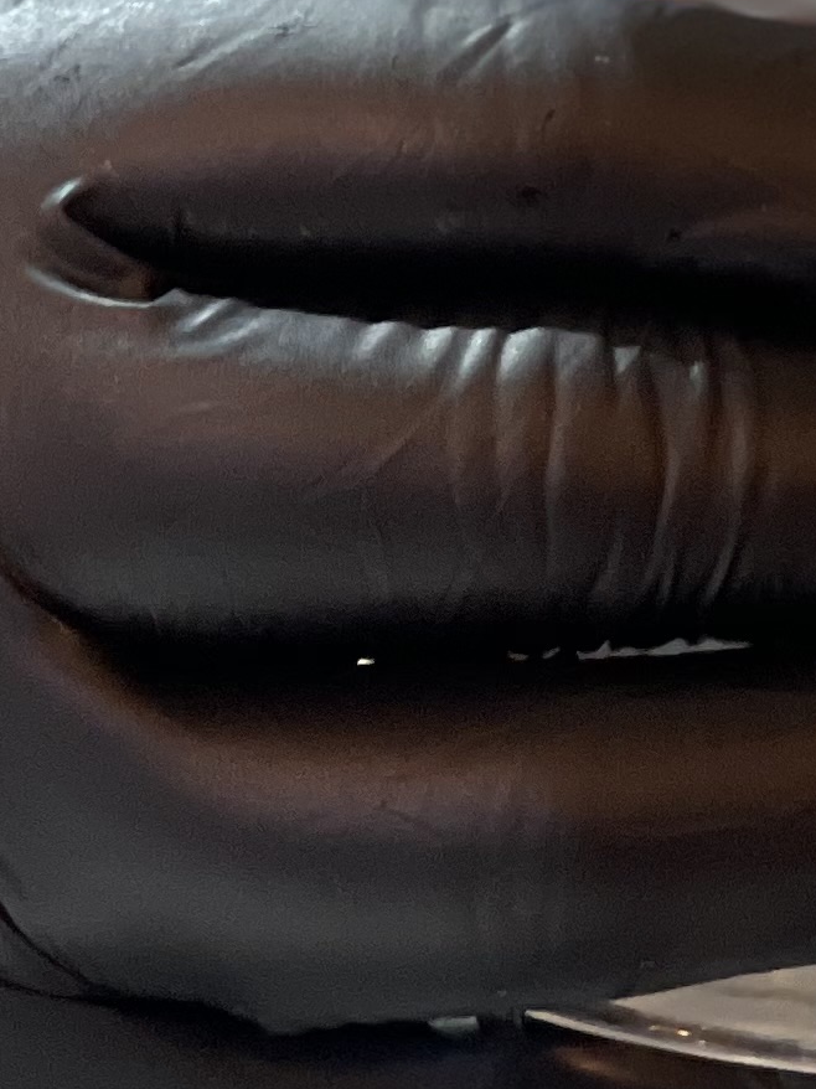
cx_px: 645
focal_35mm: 294
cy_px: -964
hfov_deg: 5.1
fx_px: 9245
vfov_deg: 6.6
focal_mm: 7.5
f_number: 2.2
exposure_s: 1/40
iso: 125
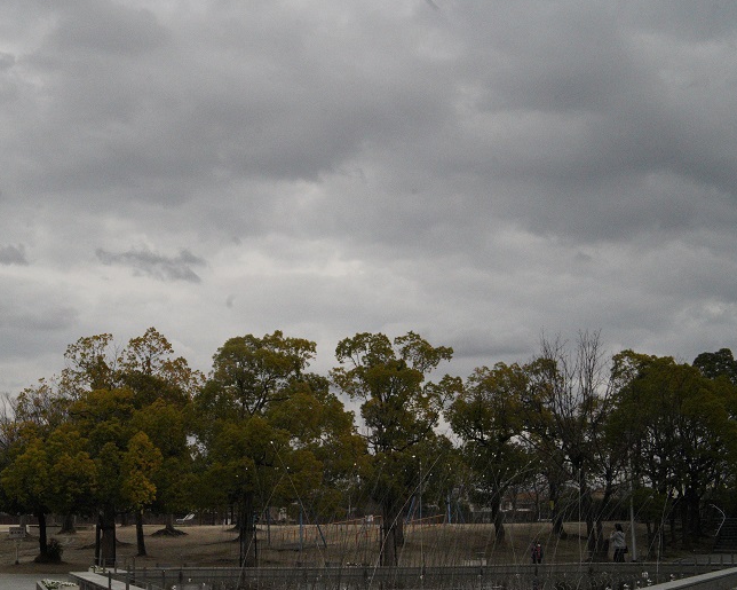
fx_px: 1112
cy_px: 356
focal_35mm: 51
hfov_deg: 35.8
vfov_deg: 29.6
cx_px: 185
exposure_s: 1/6400
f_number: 14
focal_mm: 35
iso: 10000
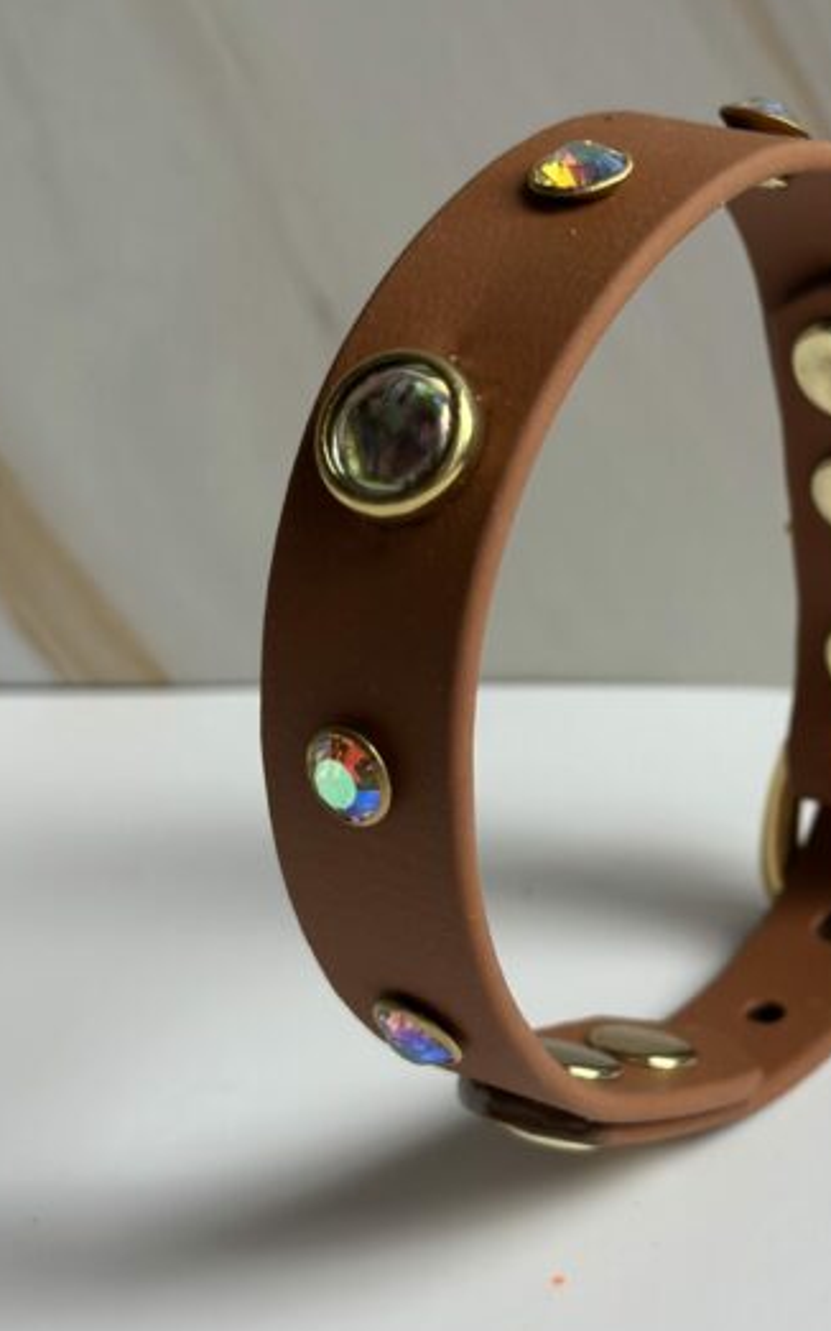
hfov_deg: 16.5
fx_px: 2828
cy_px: 630
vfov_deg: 26.5
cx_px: 737
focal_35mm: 78
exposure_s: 1/282
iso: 80
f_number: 1.78
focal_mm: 6.86
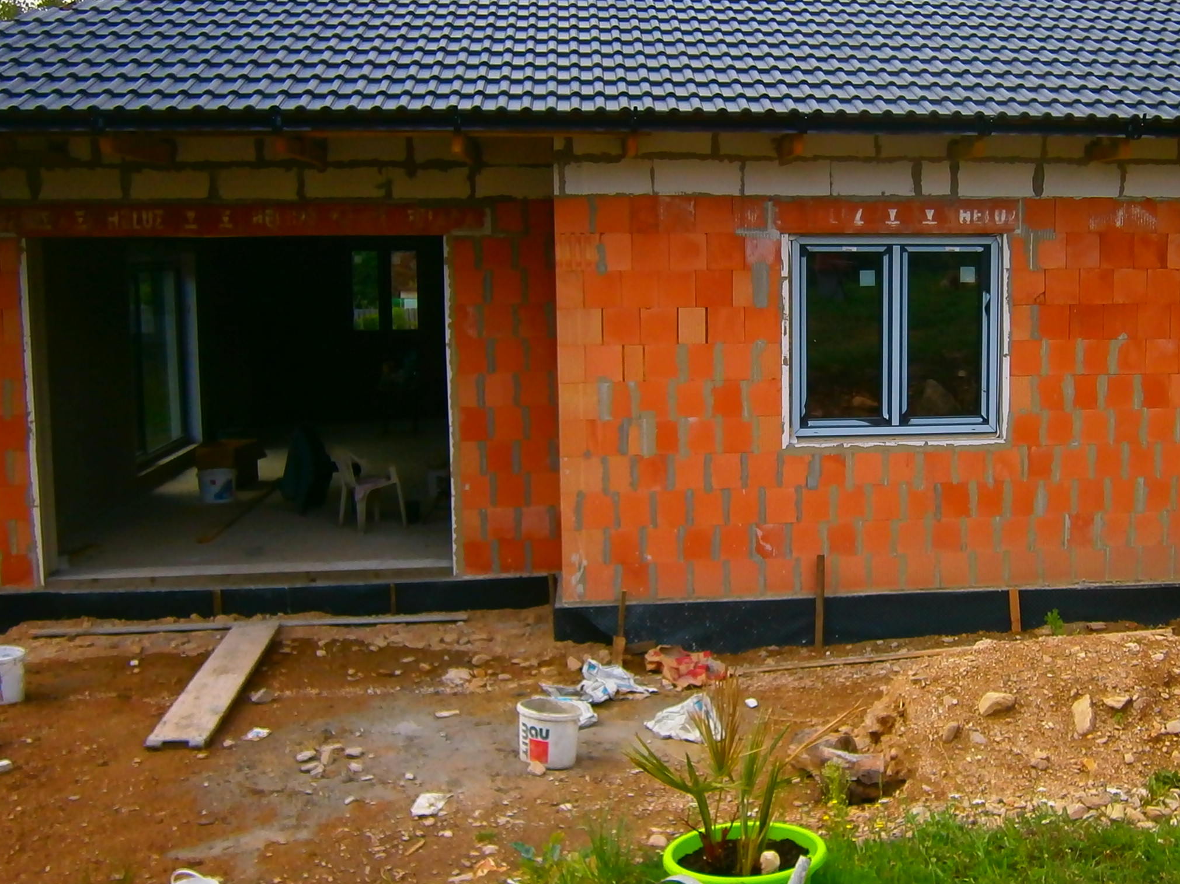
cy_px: 386
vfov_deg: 34.3
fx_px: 1431
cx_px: 789
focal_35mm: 42
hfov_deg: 44.1
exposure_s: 1/640
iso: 80
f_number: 2.8
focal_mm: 4.7
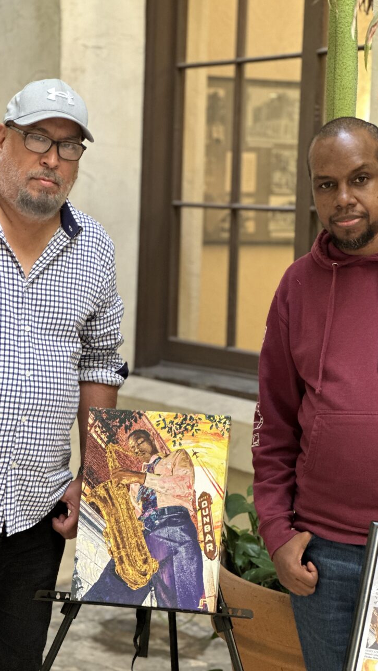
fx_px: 1514
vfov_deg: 25.0
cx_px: 152
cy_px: 336
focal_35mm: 85
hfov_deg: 14.2
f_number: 2.8
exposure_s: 1/20
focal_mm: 9
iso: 400
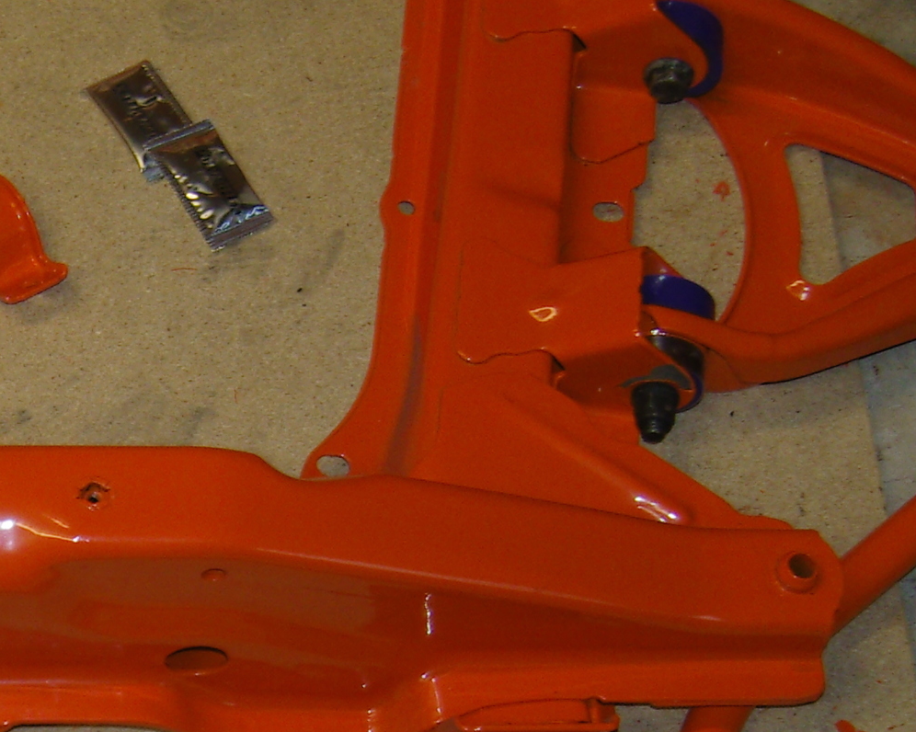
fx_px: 2602
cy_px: 712
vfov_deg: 15.7
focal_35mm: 96
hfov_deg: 19.1
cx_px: -107
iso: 100
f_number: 2.8
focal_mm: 7.3
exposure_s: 1/40
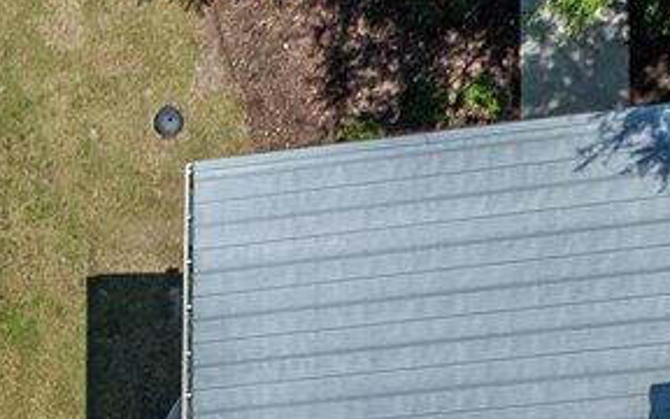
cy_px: 1235
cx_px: -526
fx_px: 3305
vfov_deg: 6.6
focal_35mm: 181
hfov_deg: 10.9
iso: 110
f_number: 2.8
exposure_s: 1/640
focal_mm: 12.29
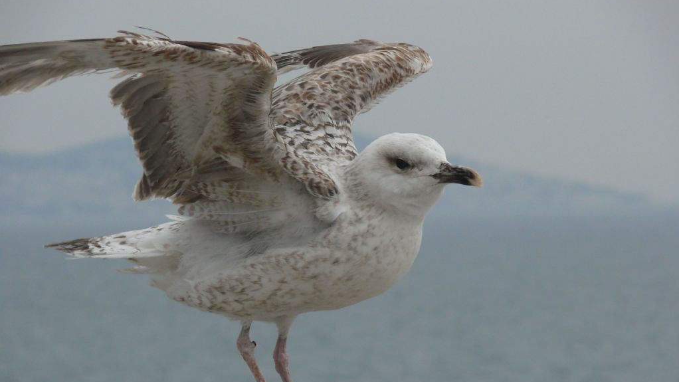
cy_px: 237
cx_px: 340
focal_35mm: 333
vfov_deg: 3.6
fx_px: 5996
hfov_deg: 6.5
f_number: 5
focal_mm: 64.5
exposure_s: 1/500
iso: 200
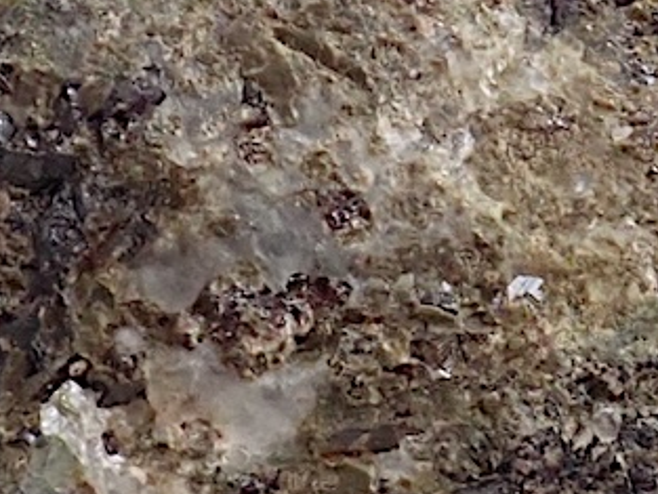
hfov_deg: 5.0
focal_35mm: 399
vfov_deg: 3.7
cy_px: 59
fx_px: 7587
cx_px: 521
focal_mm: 18
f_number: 4.9
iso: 1000
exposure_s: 1/25
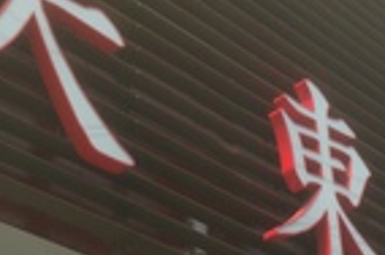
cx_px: 266
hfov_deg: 21.0
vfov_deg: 13.9
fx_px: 1035
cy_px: 41
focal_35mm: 97
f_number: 2.4
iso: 50
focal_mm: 4.12
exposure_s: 1/903
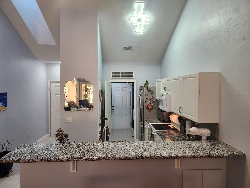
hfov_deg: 73.9
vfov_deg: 58.9
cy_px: 94
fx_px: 166
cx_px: 125
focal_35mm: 23
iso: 200
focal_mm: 5.4
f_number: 1.8
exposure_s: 1/120
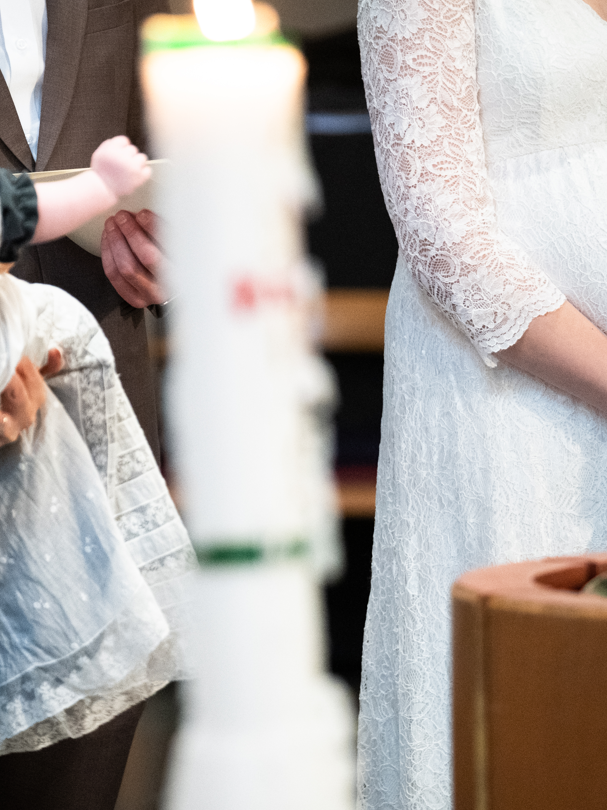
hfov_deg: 4.8
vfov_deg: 6.4
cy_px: 394
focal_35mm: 312
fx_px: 7295
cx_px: 223
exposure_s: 1/100
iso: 2500
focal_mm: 134.4
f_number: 2.8
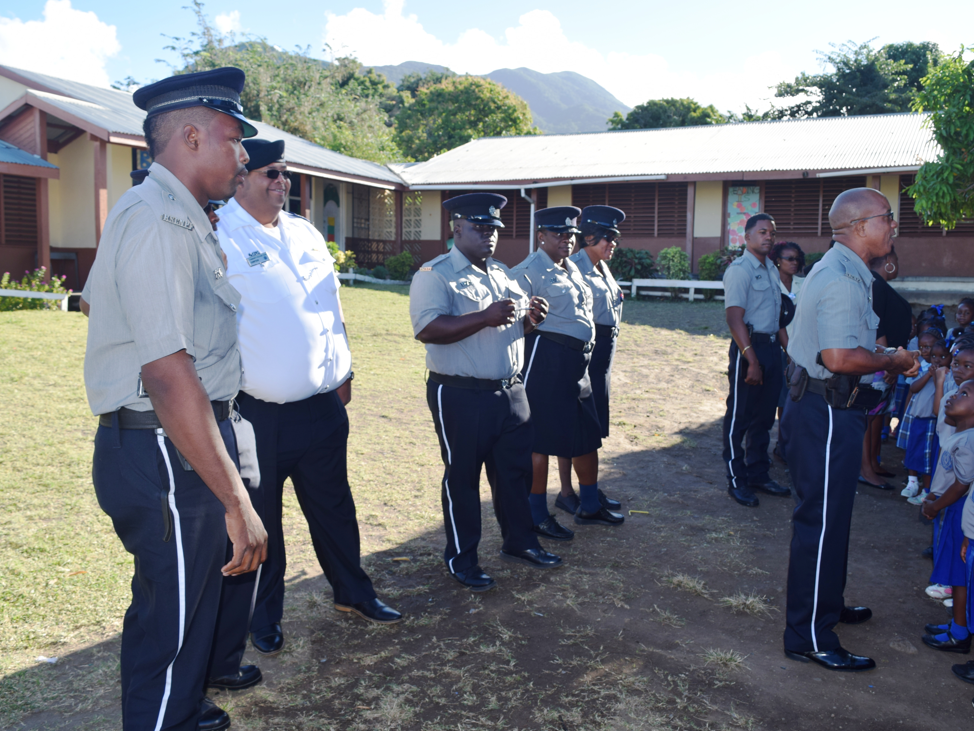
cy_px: 368
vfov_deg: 42.9
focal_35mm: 33
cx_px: 515
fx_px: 929
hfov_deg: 55.3
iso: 100
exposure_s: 1/200
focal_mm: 20
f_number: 7.1
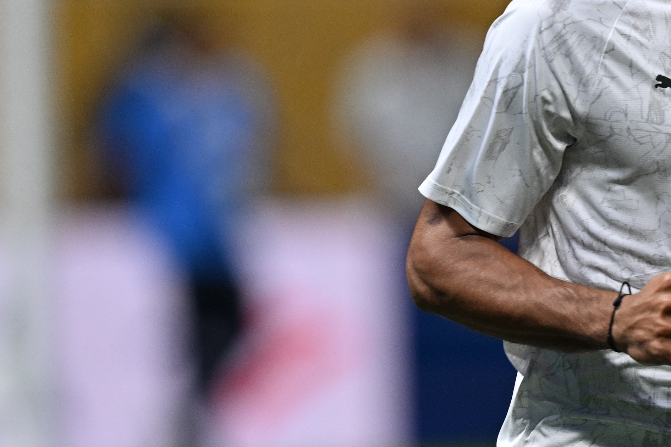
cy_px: 66
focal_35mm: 1279
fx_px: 23839
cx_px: 673
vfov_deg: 1.1
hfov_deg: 1.6
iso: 640
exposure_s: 1/1000
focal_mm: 400
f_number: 3.2
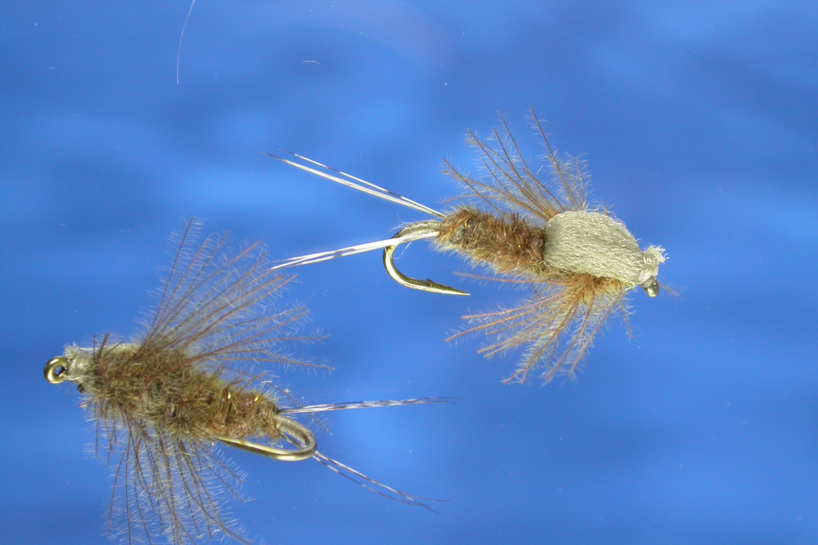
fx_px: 3022
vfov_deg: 10.3
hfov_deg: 15.4
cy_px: 274
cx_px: 410
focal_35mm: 133
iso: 100
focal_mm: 26.4
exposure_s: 1/72.4
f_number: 5.1
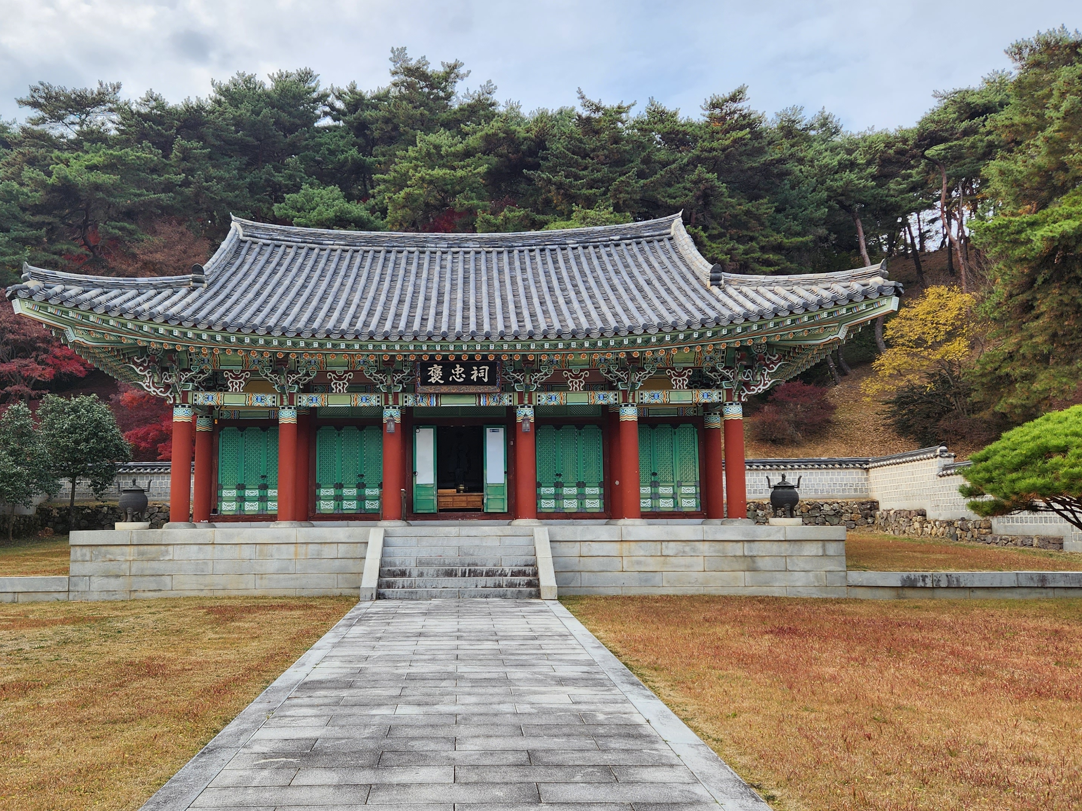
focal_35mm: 32
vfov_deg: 44.1
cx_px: 460
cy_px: 426
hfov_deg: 56.6
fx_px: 1000
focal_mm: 5.4
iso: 20
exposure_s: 1/732
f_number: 1.8
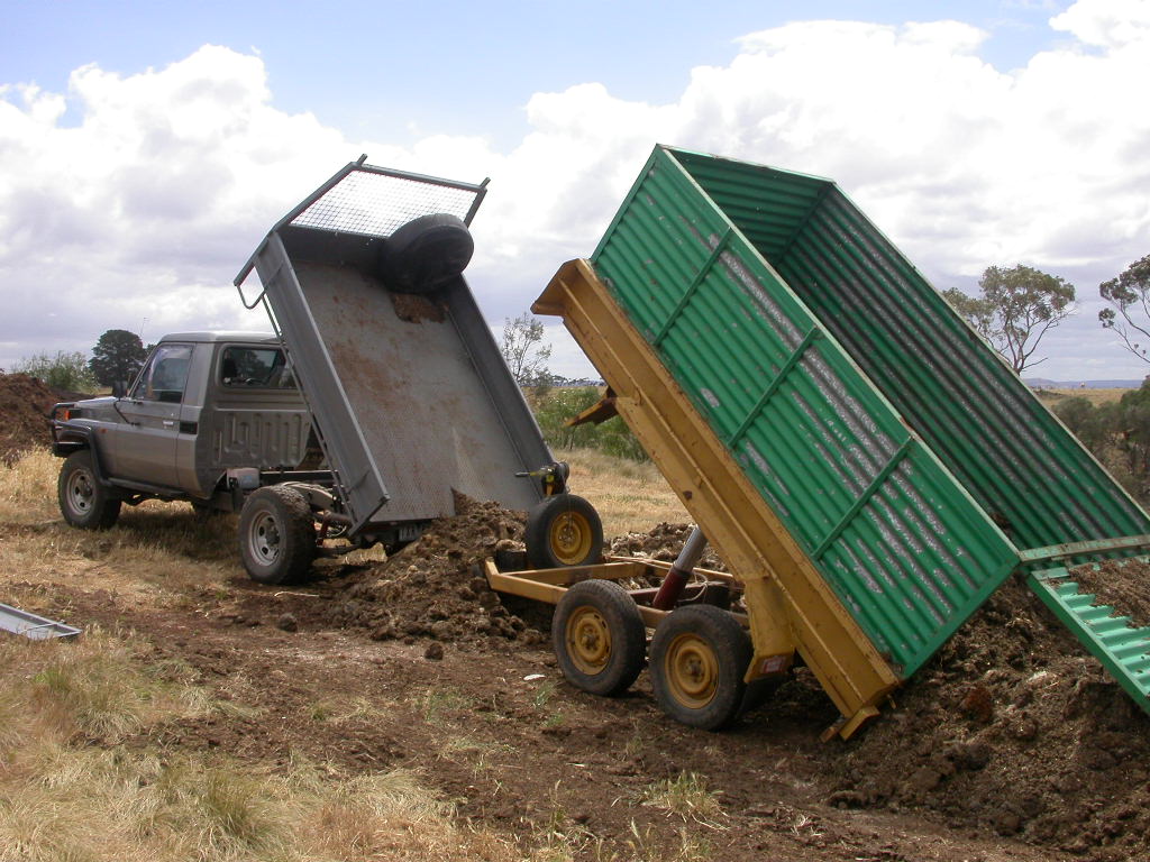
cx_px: 575
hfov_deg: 49.0
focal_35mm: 38
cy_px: 431
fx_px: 1262
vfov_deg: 37.7
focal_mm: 7.85
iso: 100
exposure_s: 1/324
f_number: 7.5
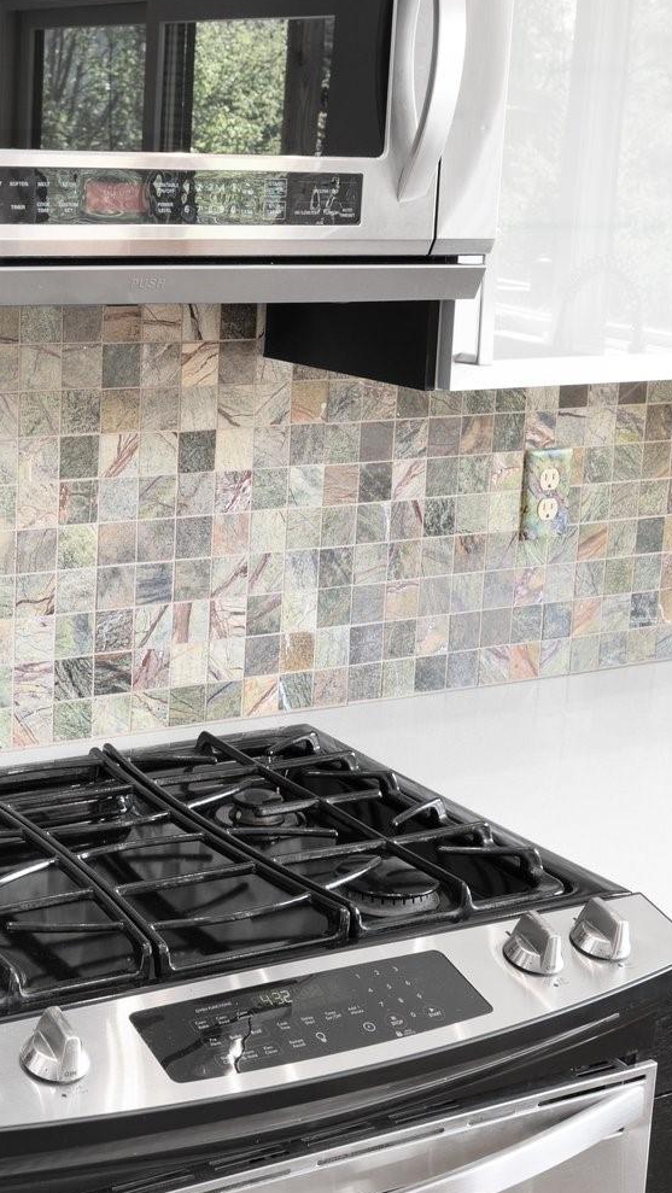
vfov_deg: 39.8
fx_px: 1646
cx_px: 78
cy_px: 516
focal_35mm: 52
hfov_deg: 22.6
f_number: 8
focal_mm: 24
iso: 400
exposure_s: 1/60
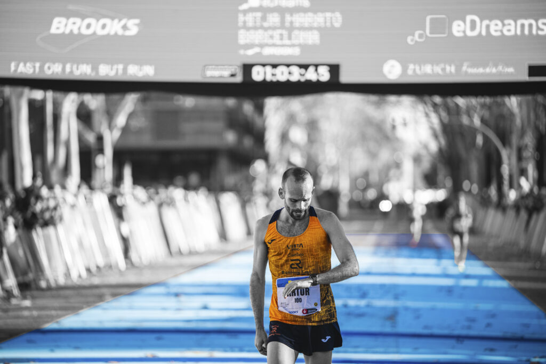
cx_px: 273
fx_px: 2503
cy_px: 182
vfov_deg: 8.3
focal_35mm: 165
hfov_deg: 12.5
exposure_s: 1/2000
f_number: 2.8
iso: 400
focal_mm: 165
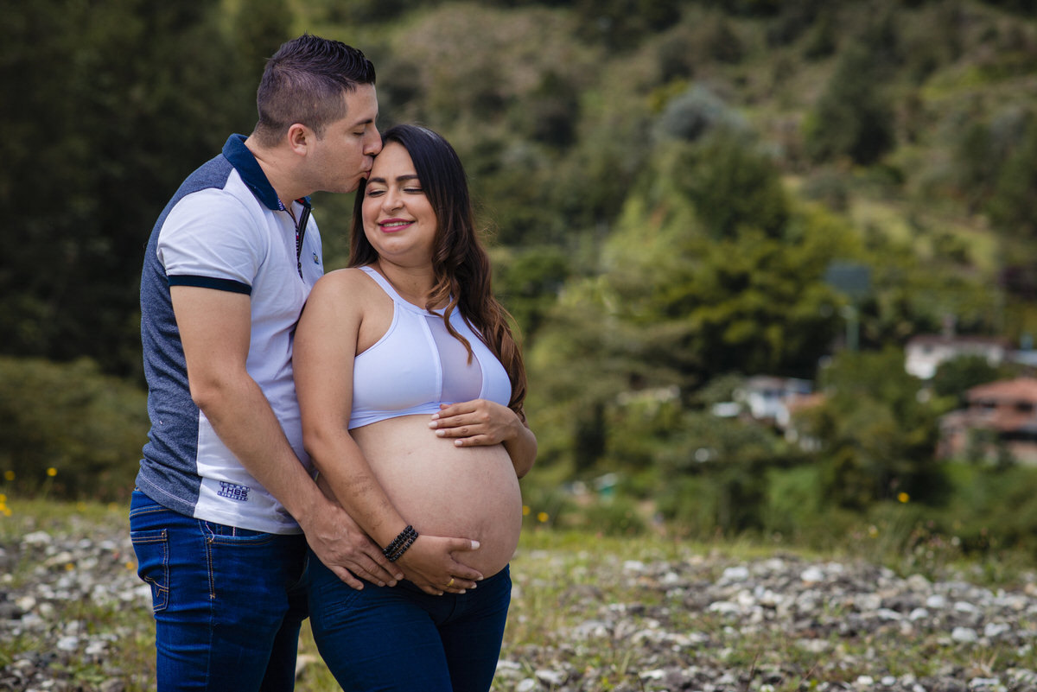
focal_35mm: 85
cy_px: 346
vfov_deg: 16.1
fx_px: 2449
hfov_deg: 23.9
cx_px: 518
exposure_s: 1/1600
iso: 100
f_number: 3.5
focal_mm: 85
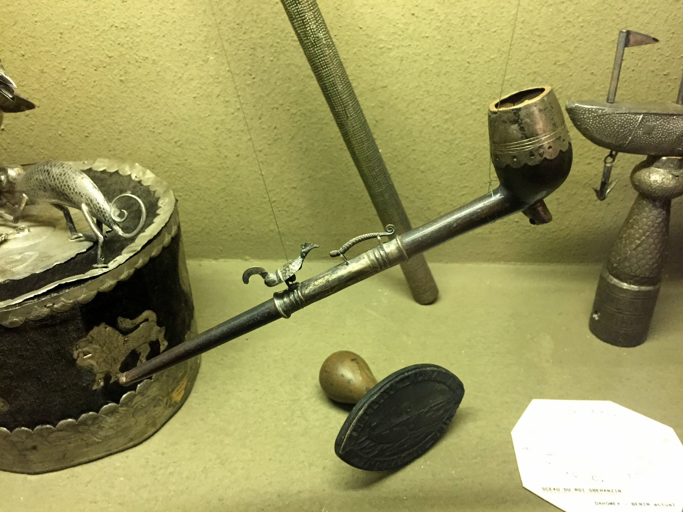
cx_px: 342
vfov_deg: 48.2
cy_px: 256
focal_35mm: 29
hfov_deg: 61.7
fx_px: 572
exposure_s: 1/25
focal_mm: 4.15
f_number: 2.2
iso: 250
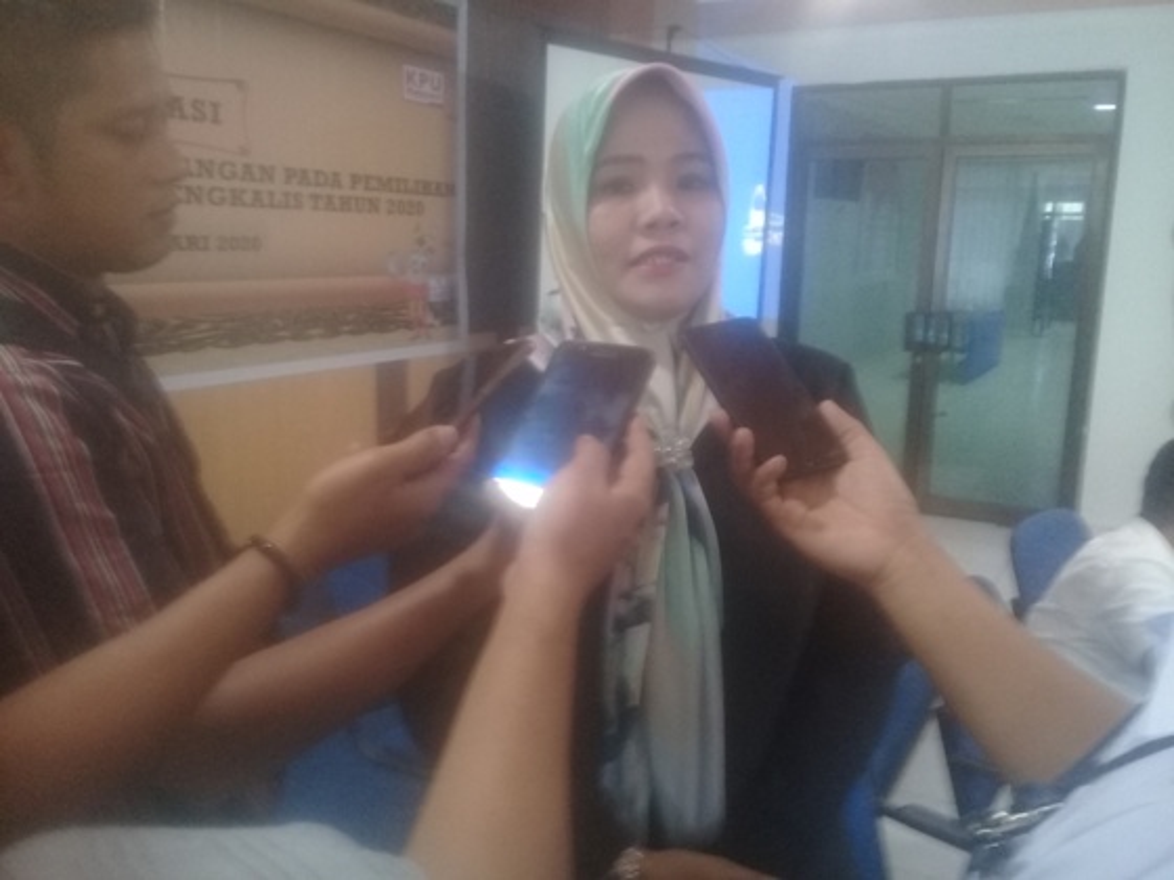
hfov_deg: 58.4
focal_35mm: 31
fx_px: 1051
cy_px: 440
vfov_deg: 45.4
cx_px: 587
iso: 200
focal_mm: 3.3
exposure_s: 1/17
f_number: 2.2
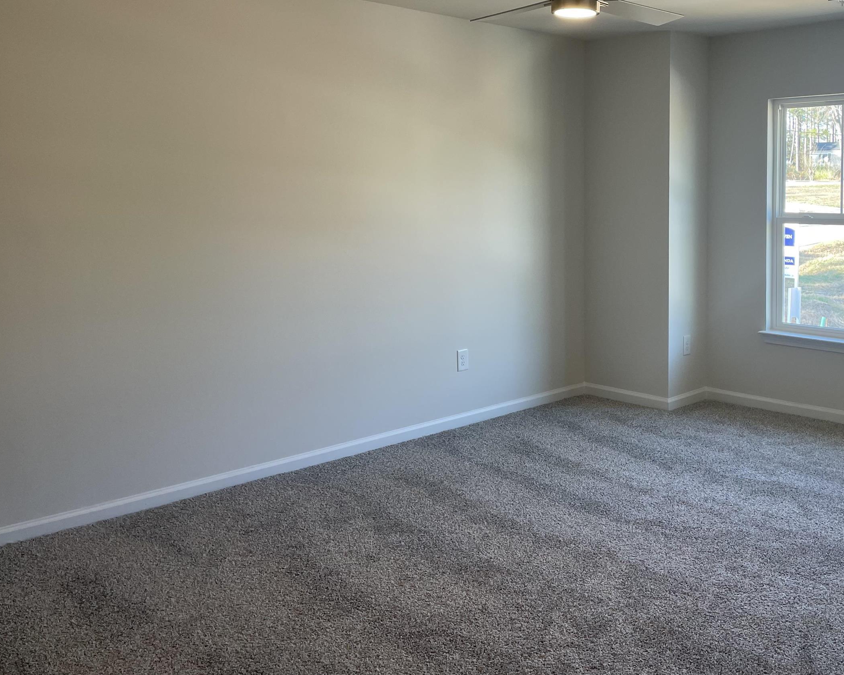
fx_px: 924
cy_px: 237
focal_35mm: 37
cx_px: 571
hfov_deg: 48.2
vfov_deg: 39.8
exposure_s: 1/120
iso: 50
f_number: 1.6
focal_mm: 4.2
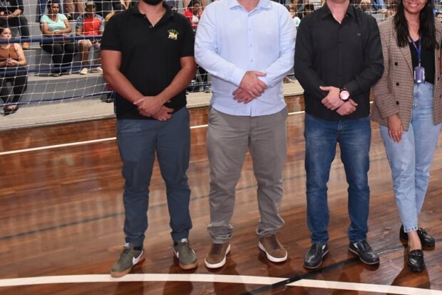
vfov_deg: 26.2
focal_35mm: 51
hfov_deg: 37.7
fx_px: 626
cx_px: 342
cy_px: 75
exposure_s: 1/160
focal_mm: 31
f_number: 4
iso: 6400
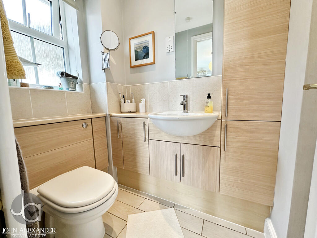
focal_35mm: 14
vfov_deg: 85.7
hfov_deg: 102.1
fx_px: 128
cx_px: 158
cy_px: 119
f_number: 2.2
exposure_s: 1/100
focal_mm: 2.22
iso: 250
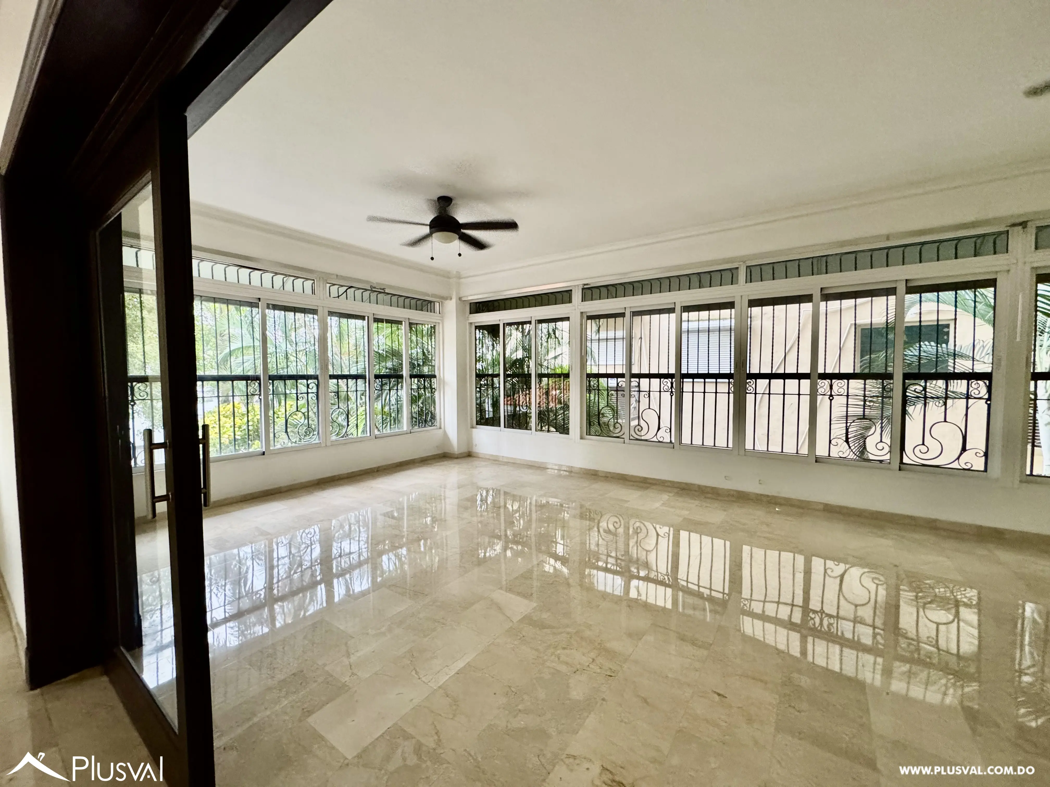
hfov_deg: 102.1
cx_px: 525
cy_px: 394
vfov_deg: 85.7
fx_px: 425
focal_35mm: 14
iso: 400
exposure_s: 1/60
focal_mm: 2.22
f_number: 2.2
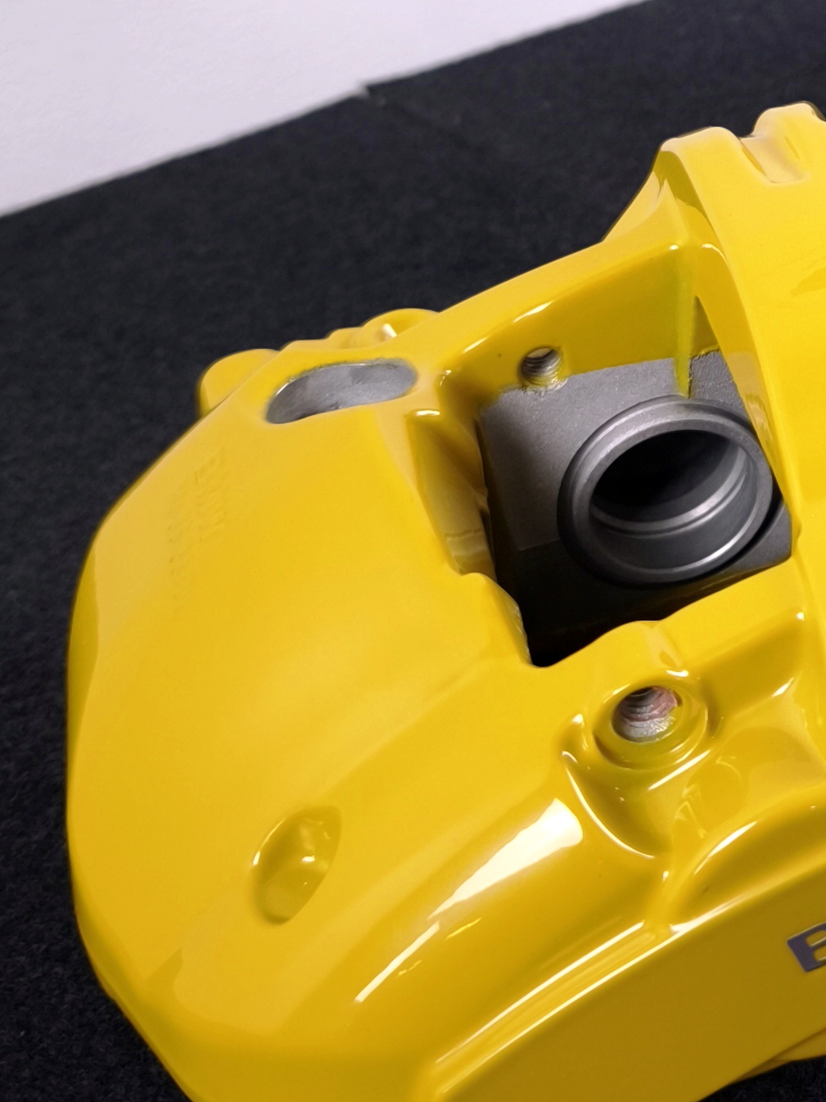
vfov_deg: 26.9
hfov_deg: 19.3
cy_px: 122
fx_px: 2228
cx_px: 1082
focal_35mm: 70
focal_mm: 6.57
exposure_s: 1/99.8
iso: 400
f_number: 1.6
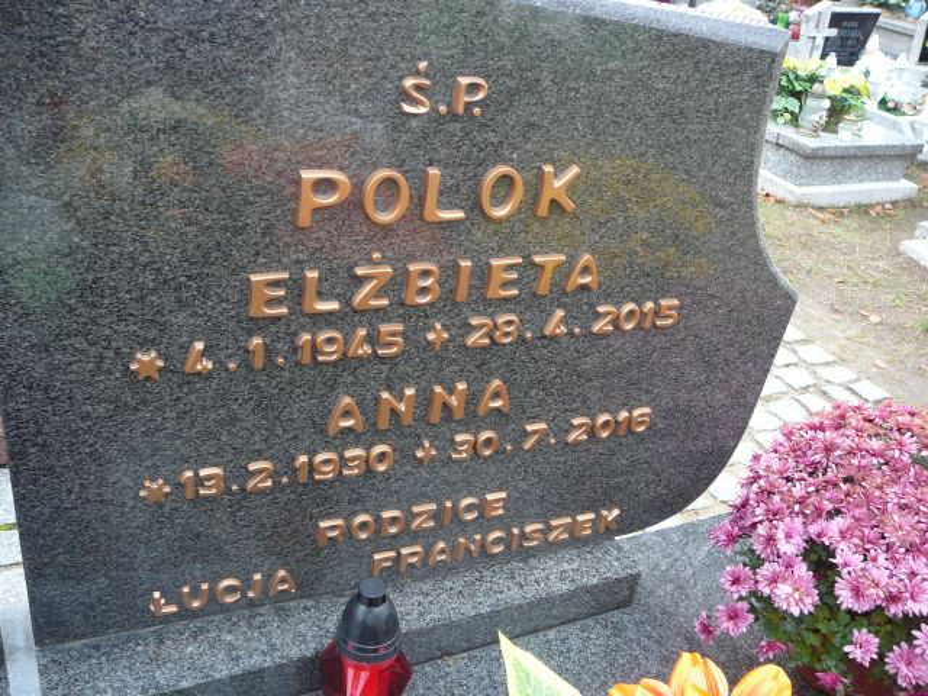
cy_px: 348
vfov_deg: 40.7
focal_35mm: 35
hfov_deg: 52.6
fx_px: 938
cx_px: 464
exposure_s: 1/60
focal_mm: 5.2
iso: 100
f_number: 2.8
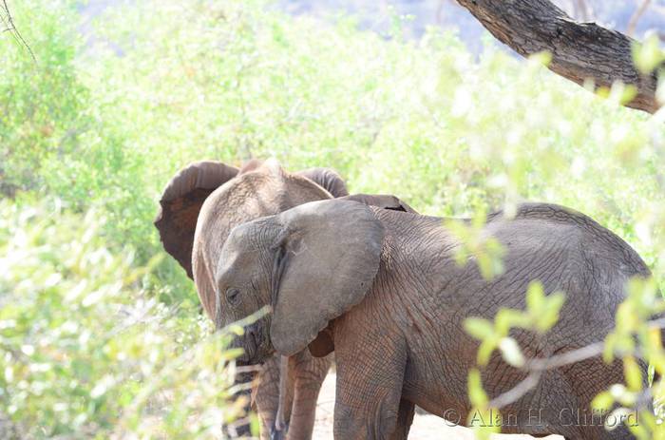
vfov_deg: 4.3
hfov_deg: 6.6
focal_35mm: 315
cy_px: 220
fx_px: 5804
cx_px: 332
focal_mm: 210
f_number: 5.3
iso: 640
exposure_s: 1/400
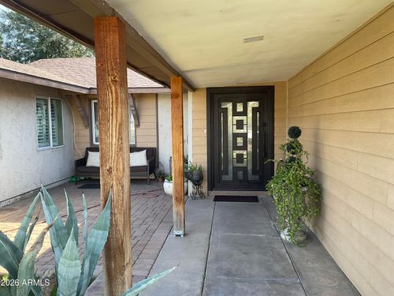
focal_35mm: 29
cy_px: 148
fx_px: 330
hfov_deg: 61.7
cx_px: 197
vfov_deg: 48.2
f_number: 1.8
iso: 16
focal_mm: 3
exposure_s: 1/123
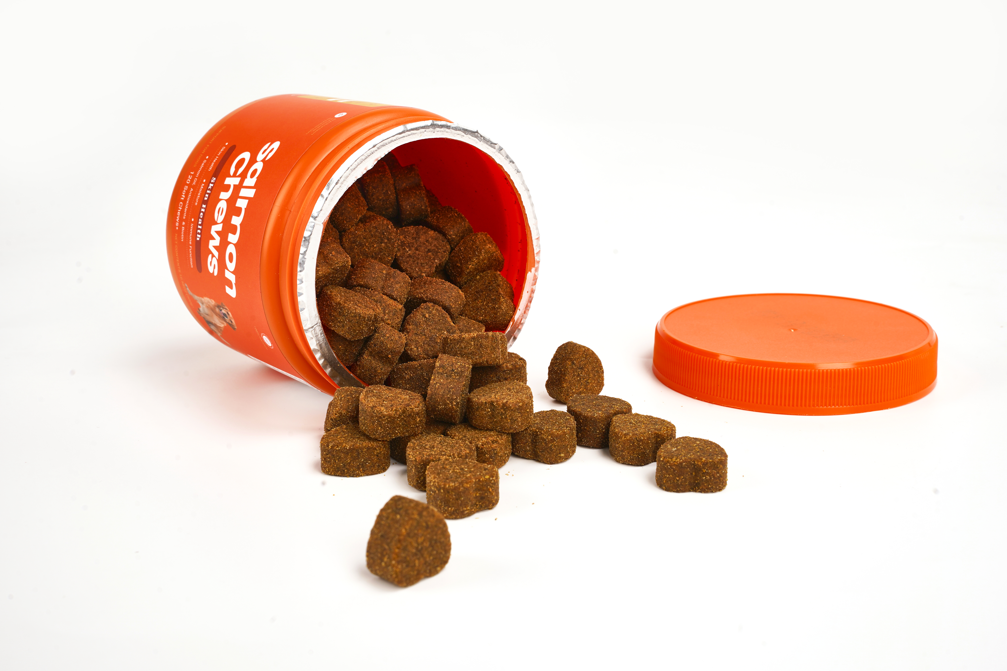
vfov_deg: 30.5
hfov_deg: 44.5
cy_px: 336
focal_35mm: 44
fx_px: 1231
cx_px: 504
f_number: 16
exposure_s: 1/80
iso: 100
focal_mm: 44
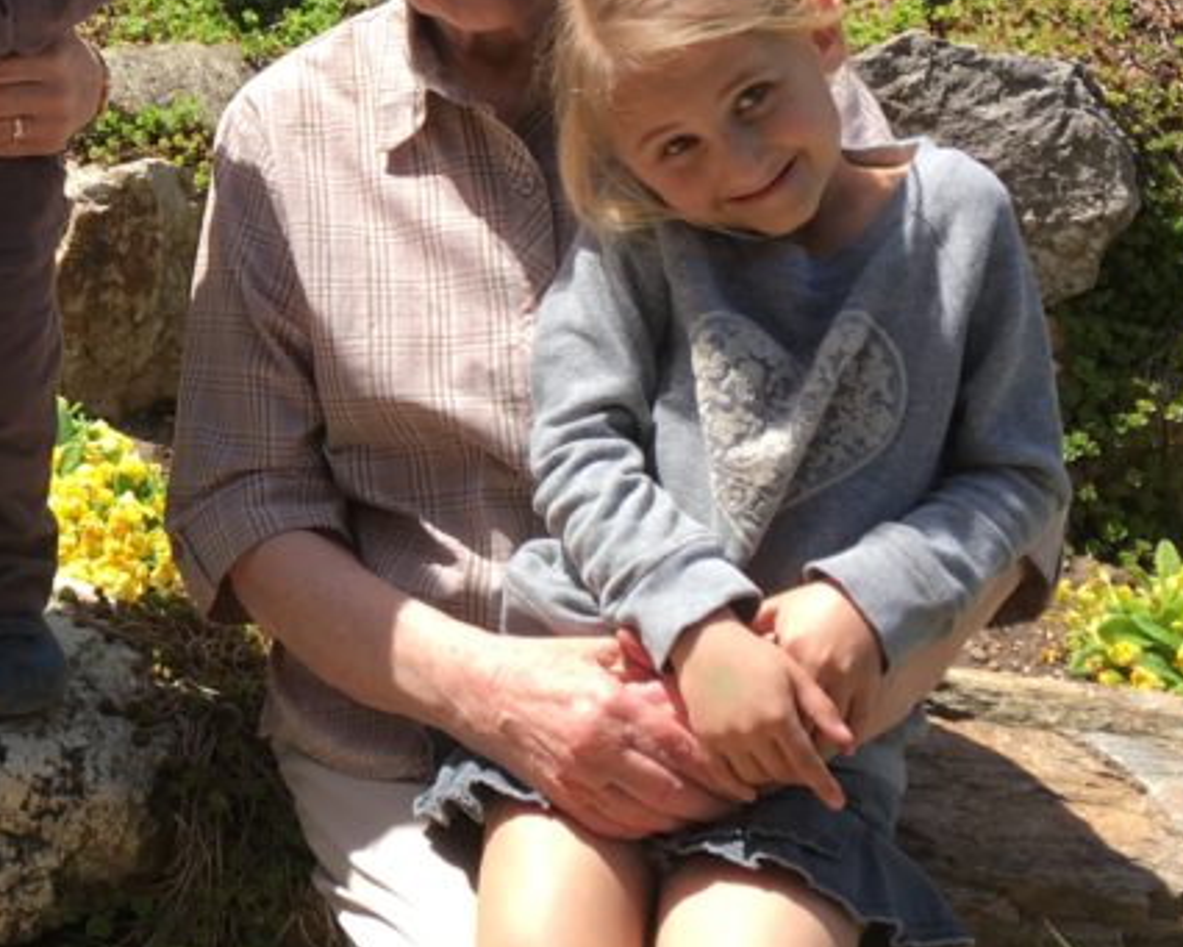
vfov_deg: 22.3
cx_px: -25
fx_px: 2381
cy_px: 267
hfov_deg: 26.3
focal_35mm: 68
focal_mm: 4.15
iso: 25
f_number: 2.2
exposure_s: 1/874
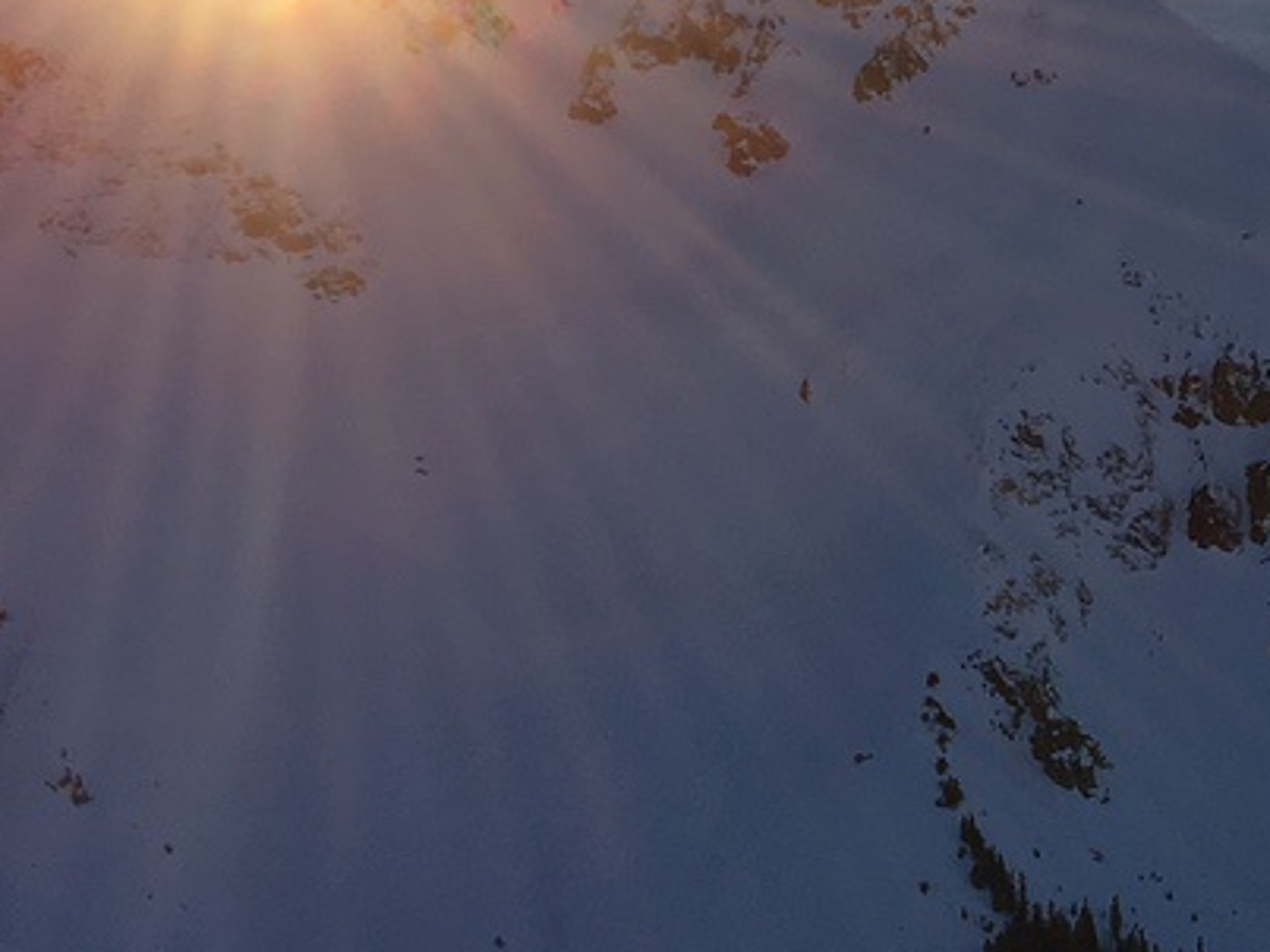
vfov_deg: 13.6
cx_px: 1992
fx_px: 3961
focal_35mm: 108
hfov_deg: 16.4
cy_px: 878
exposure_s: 1/884
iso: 25
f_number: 2.2
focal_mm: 4.15
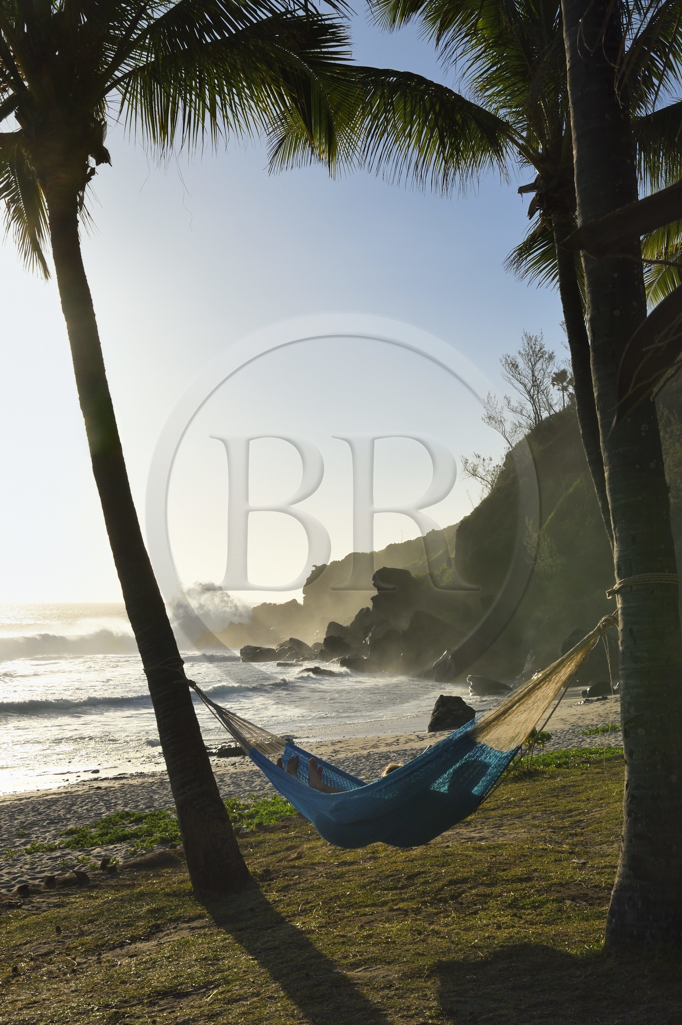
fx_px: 1365
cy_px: 512
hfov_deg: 28.0
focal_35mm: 48
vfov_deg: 41.1
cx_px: 341
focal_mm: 48
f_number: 18
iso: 200
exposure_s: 1/250
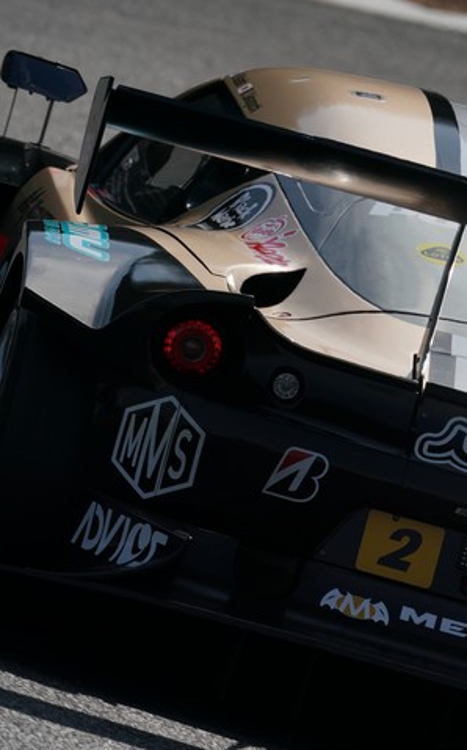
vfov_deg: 2.3
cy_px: 375
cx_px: 338
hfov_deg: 1.4
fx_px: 18809
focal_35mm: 922
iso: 200
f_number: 11
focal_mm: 600
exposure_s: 1/800
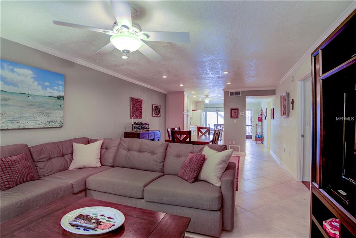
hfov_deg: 90.0
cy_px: 119
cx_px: 178
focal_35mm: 18
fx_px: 178
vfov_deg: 67.4
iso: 400
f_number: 7.1
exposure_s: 1/5
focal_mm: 18
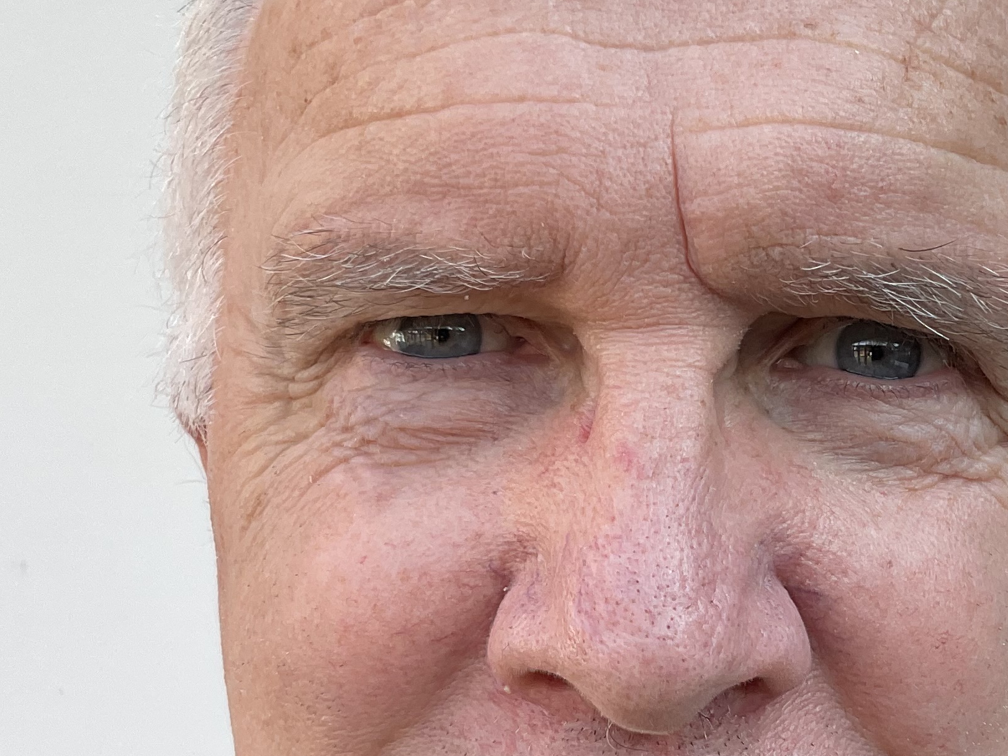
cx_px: 629
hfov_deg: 26.9
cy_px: 502
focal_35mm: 72
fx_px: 2097
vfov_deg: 20.4
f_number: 1.8
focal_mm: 3
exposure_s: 1/122
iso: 20
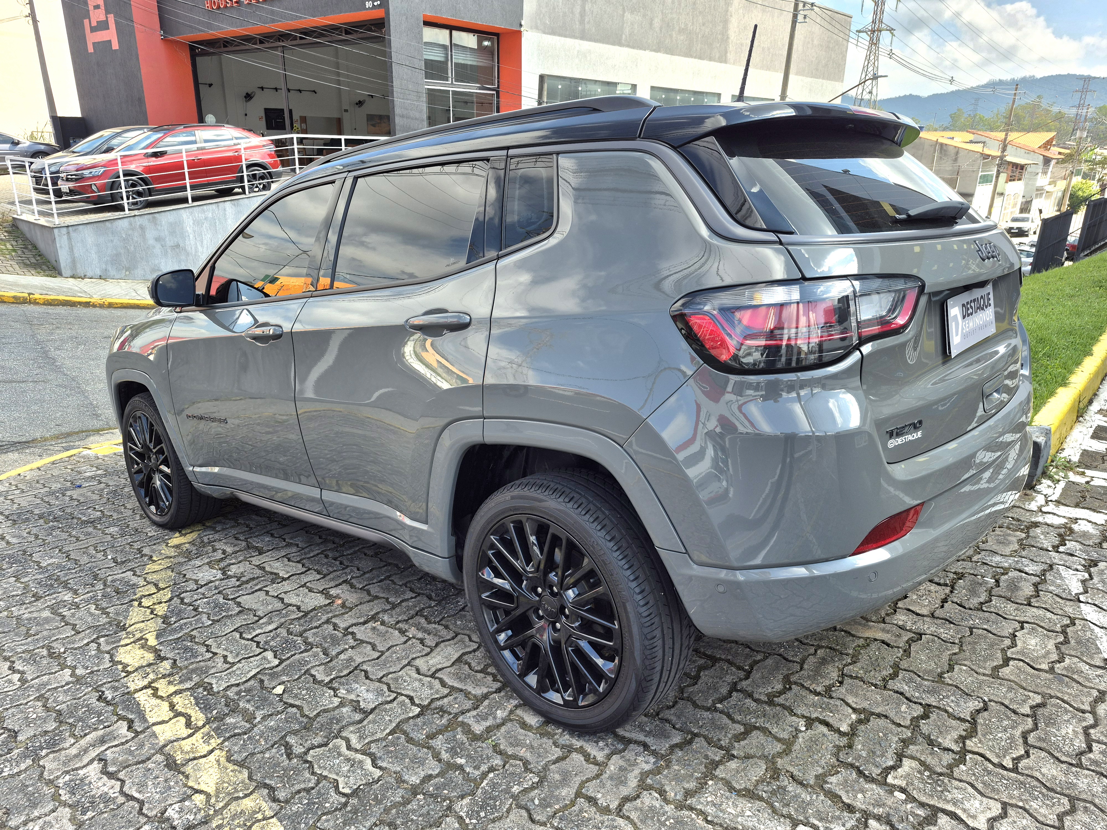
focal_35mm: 23
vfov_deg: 58.9
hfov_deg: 73.9
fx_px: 736
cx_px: 554
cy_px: 415
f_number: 1.8
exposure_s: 1/714
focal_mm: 5.4
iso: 25
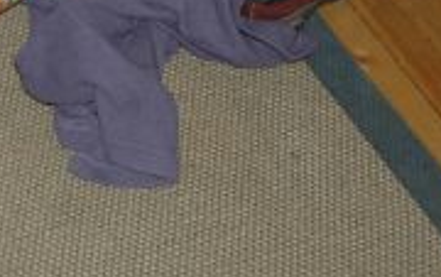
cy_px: -96
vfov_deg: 8.1
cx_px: -184
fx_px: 1923
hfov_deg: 12.5
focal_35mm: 160
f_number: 4
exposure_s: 1/60
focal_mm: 29
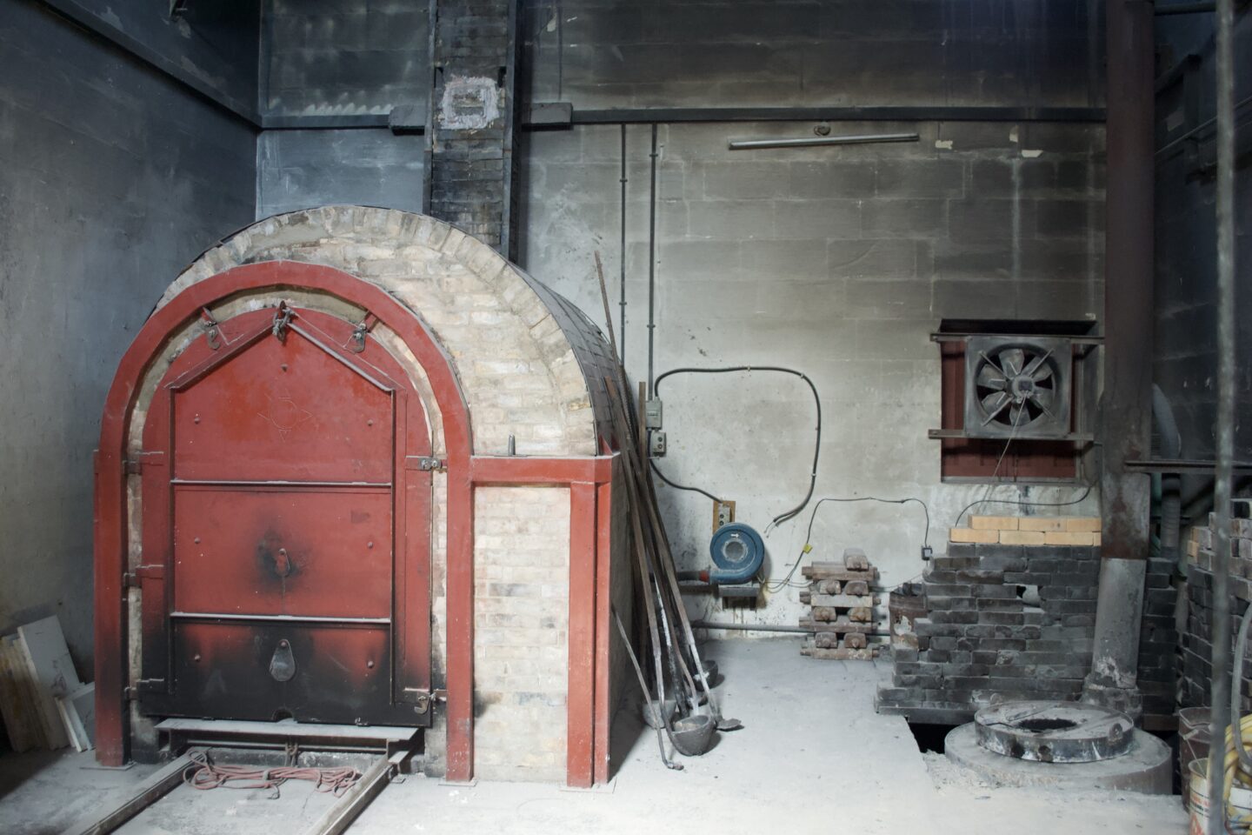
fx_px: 1148
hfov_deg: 57.2
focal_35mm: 33
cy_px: 418
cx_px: 626
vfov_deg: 40.0
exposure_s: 1/60
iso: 1600
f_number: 3.8
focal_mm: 22
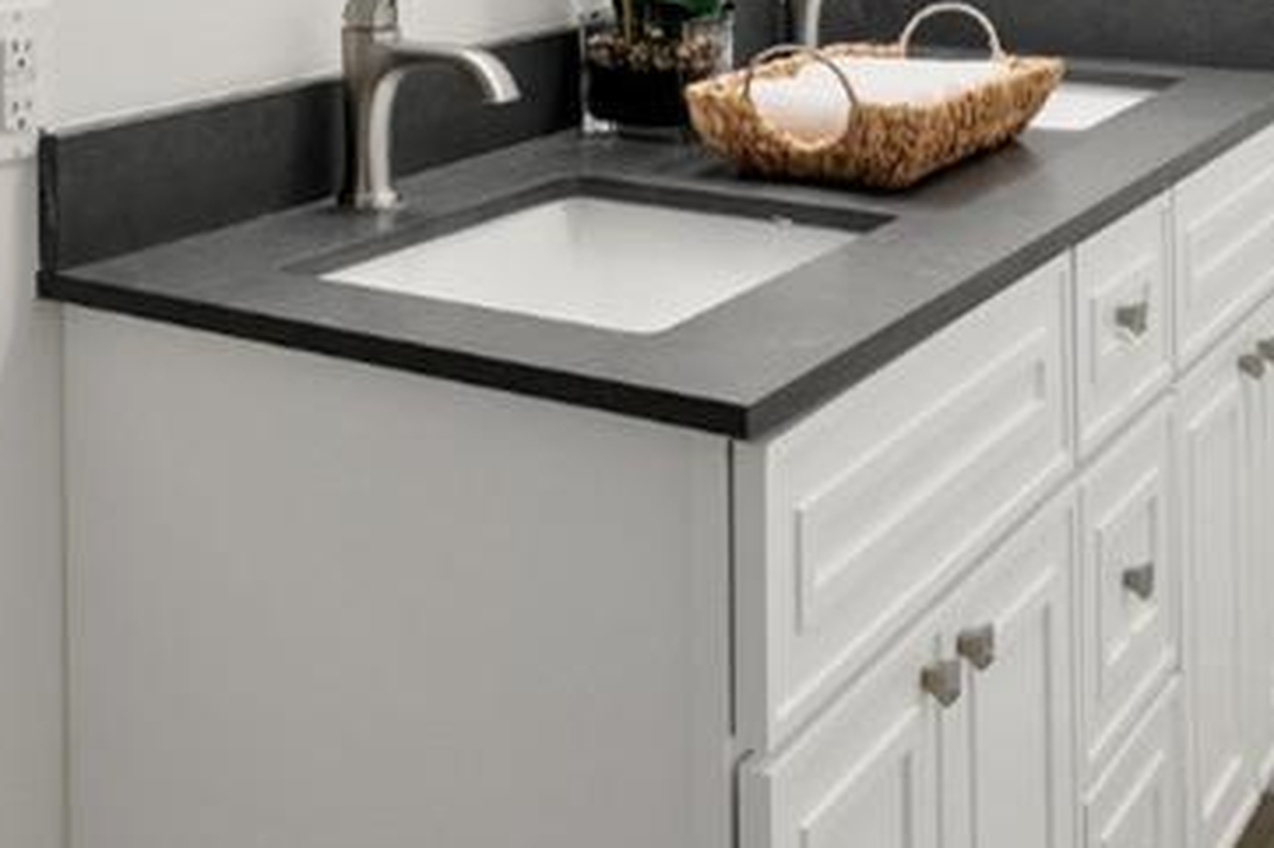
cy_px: -194
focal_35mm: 58
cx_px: 334
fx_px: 2052
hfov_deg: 33.9
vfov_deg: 21.5
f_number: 6.3
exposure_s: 1/13
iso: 640
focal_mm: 14
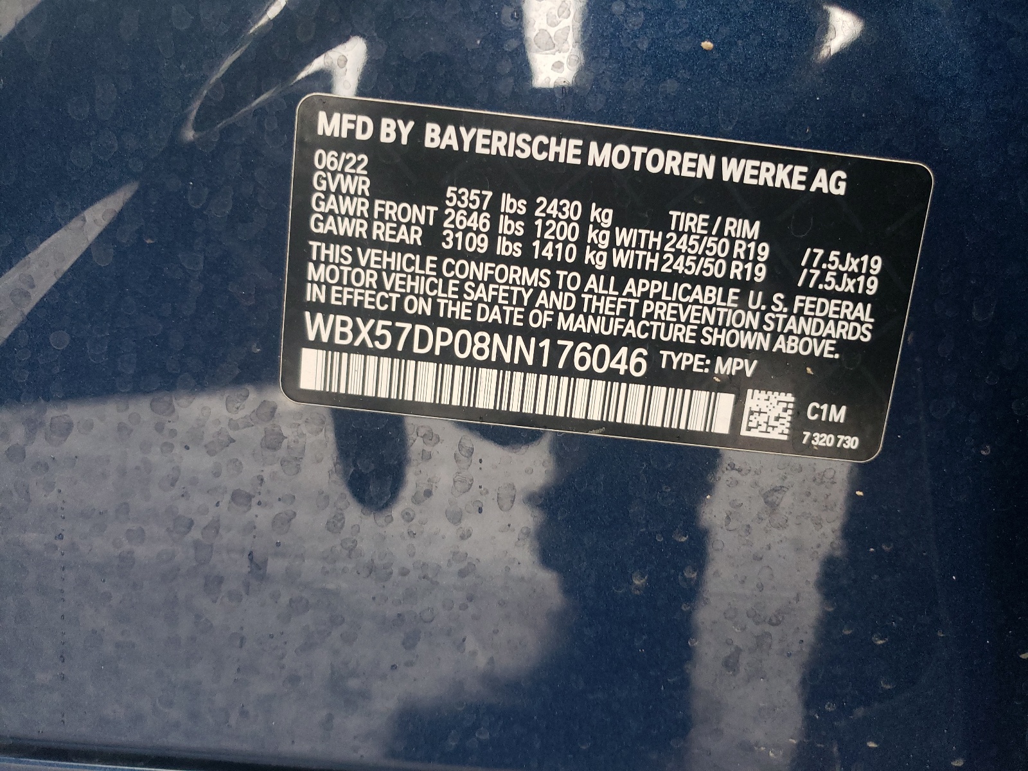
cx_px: 514
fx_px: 772
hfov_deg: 67.3
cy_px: 386
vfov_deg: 53.1
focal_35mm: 26
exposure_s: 1/60.2
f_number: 1.5
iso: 166
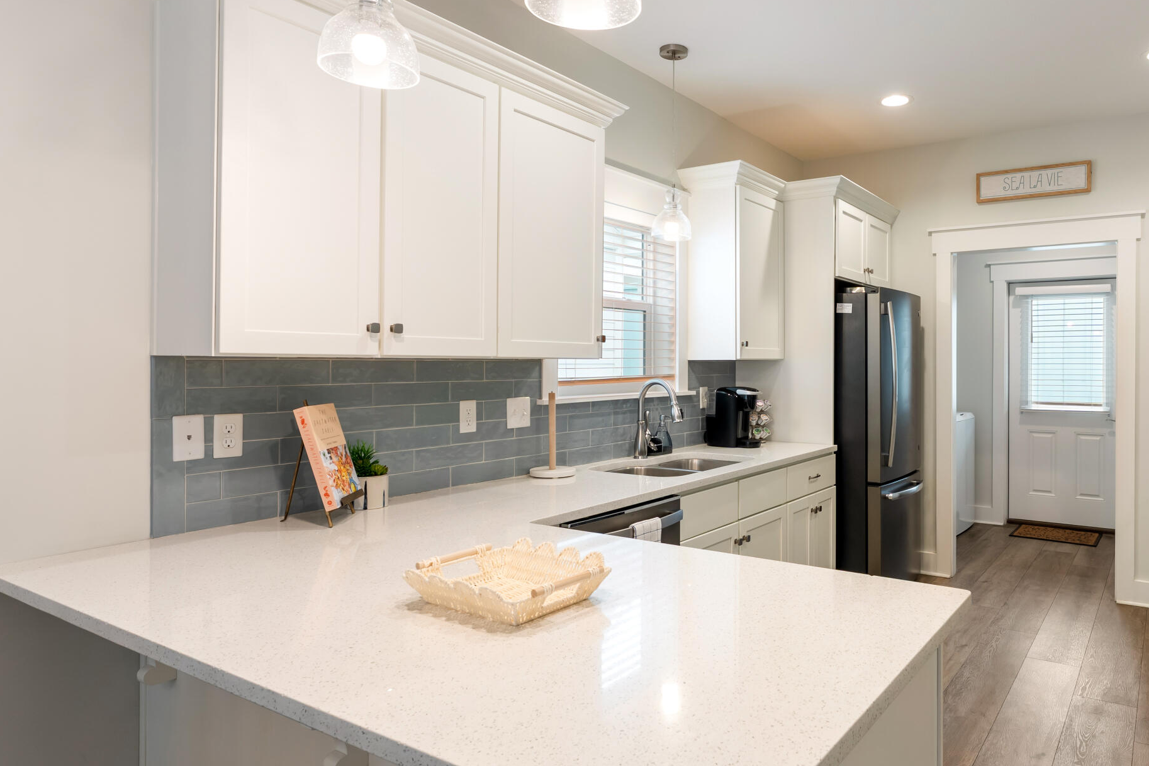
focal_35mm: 23
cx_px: 710
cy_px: 353
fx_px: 734
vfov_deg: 55.0
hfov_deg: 74.9
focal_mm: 14
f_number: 8
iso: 320
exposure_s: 1/5
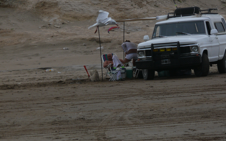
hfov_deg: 5.2
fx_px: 2488
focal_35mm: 404
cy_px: 82
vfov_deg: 3.3
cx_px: 113
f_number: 8
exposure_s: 1/800
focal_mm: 80.3
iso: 100
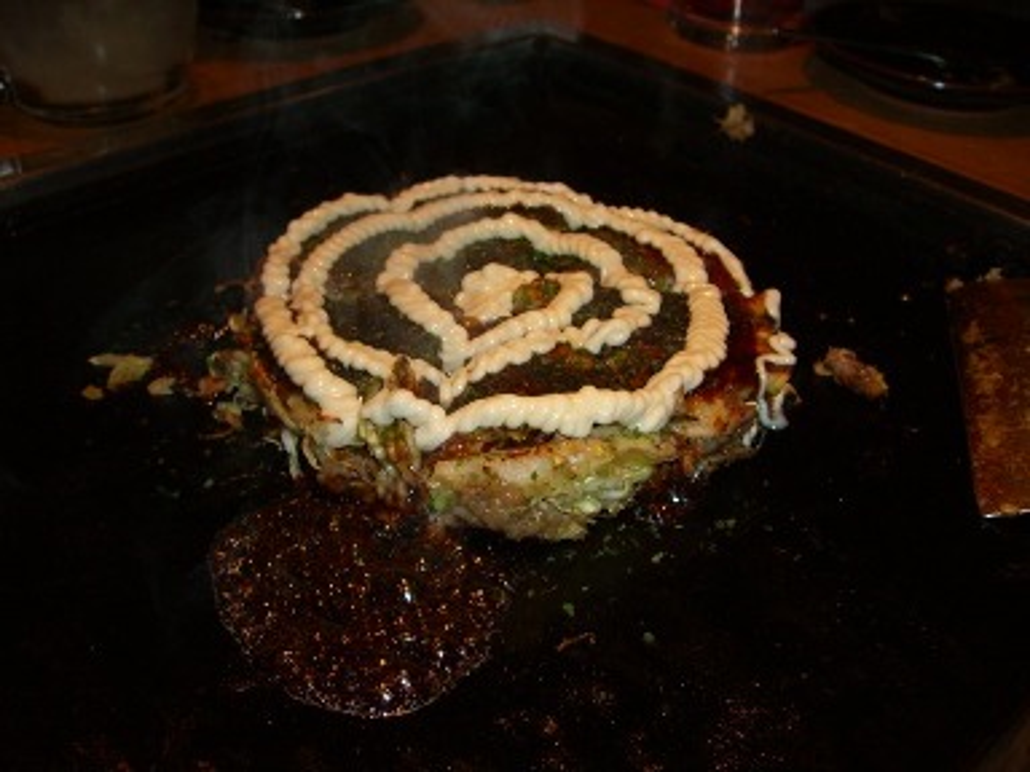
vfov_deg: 37.7
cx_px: 515
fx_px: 1131
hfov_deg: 49.0
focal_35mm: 38
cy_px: 386
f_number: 2.7
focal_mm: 6.2
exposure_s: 1/60
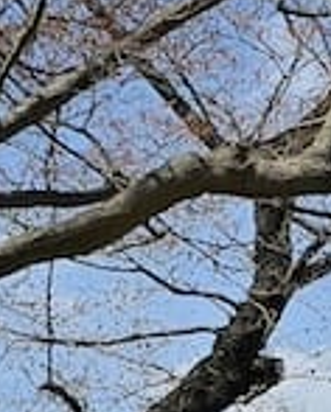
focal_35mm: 122
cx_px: 527
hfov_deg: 12.0
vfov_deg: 14.9
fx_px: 1491
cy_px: 561
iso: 10
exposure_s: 1/907
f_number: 1.7
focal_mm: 6.3
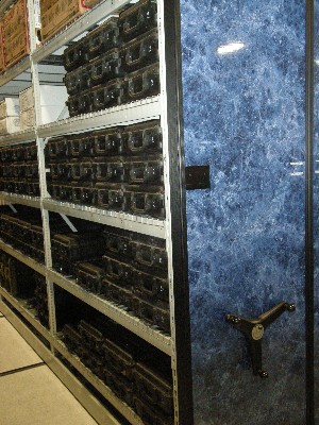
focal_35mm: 37
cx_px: 160
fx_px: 455
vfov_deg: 50.1
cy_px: 212
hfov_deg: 38.7
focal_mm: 7.9
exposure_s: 1/60
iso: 984
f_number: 2.8
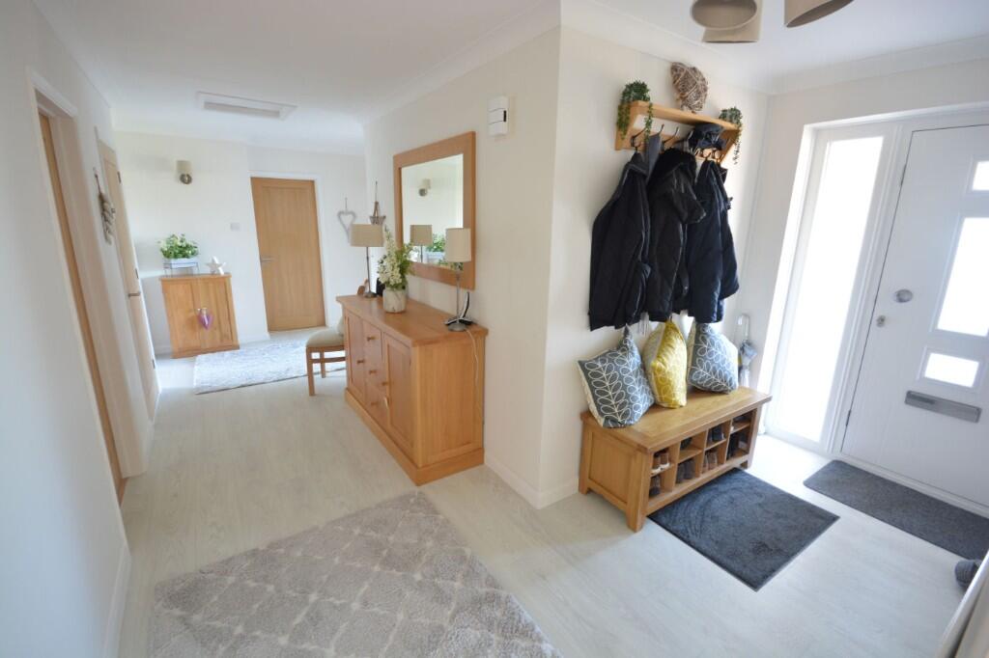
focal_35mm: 15
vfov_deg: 77.3
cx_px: 494
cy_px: 329
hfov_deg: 100.4
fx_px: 412
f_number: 8
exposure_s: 1/2.5
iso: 400
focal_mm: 10
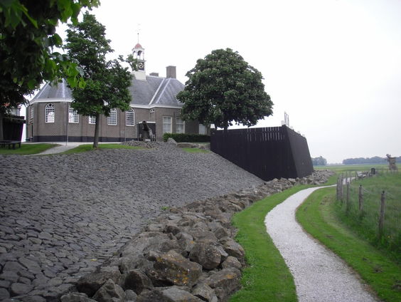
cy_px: 151
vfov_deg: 37.8
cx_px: 200
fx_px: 441
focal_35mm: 38
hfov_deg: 48.9
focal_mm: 6.7
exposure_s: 1/100
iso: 100
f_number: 3.5
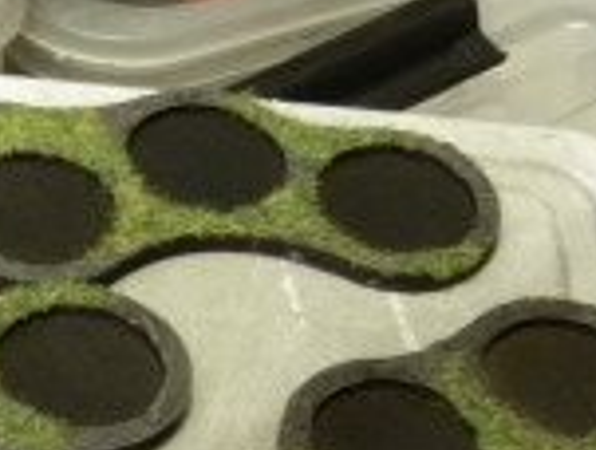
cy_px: 628
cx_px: -438
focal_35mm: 216
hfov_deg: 8.8
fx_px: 3728
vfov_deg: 6.8
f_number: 3.7
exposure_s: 1/4
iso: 400
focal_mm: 10.99
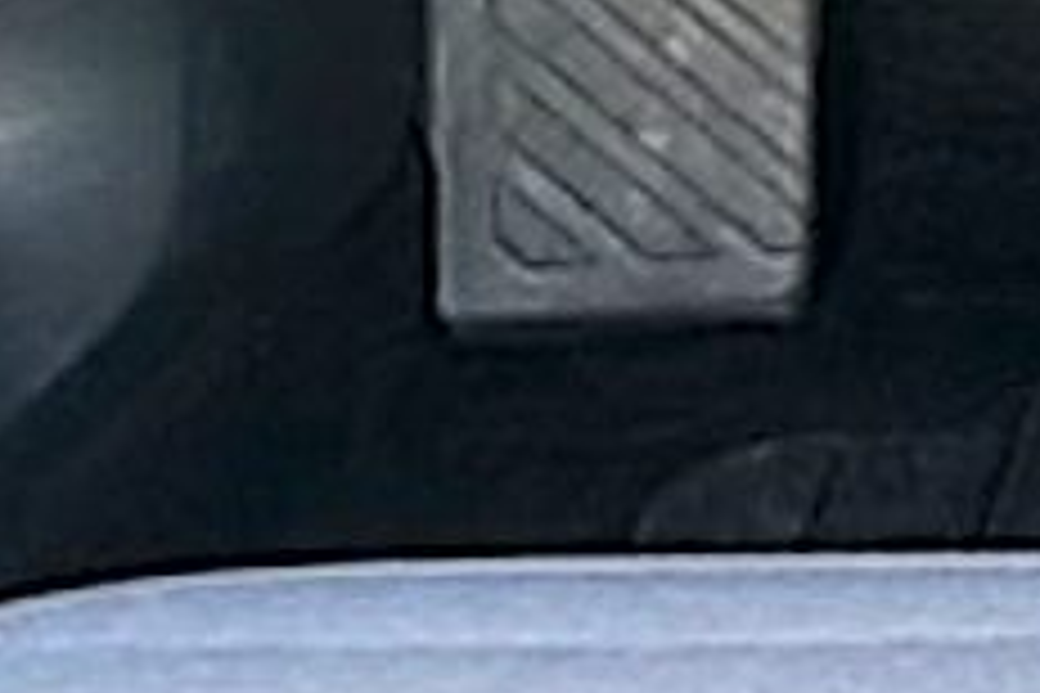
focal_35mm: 180
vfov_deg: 7.6
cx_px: 2800
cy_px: 63
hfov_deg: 9.6
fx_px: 5200
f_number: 1.78
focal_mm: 6.86
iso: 100
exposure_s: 1/95
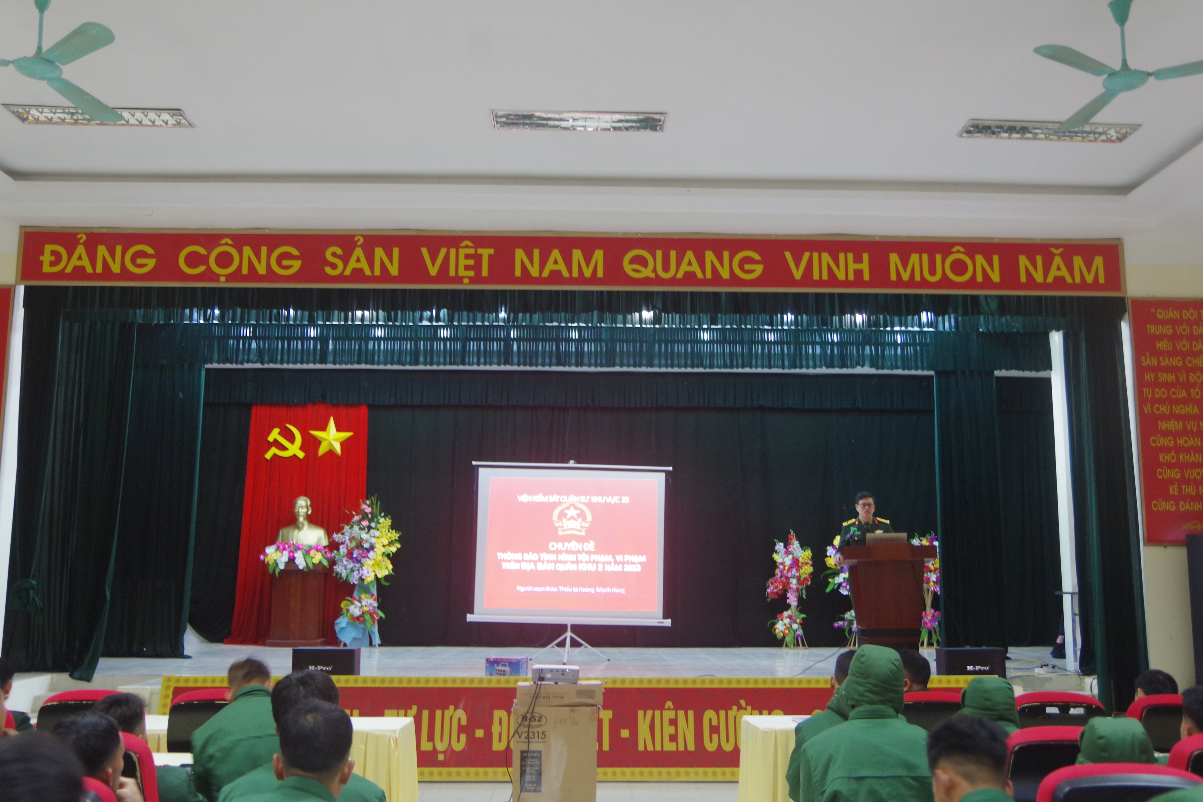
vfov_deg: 41.7
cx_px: 602
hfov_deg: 59.5
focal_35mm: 32
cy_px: 401
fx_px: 1053
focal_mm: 21
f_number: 4
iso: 800
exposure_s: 1/6
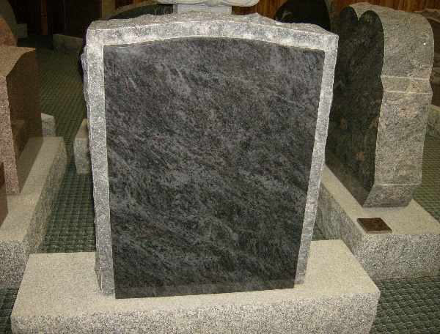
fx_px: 460
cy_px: 167
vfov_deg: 40.0
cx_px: 220
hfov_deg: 51.1
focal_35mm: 36
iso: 200
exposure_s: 1/60
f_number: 2.8
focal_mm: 6
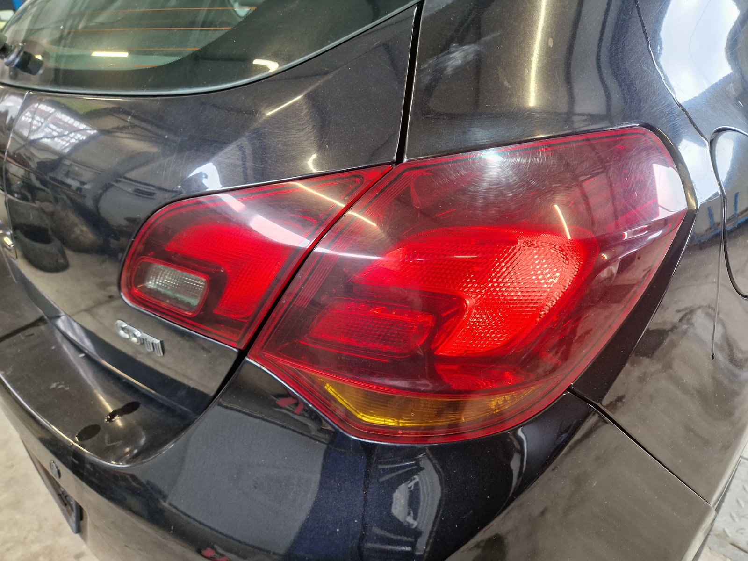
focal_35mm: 23
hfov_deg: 73.9
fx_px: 497
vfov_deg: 58.9
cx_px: 374
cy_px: 280
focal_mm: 5.4
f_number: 1.8
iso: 320
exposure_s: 1/100
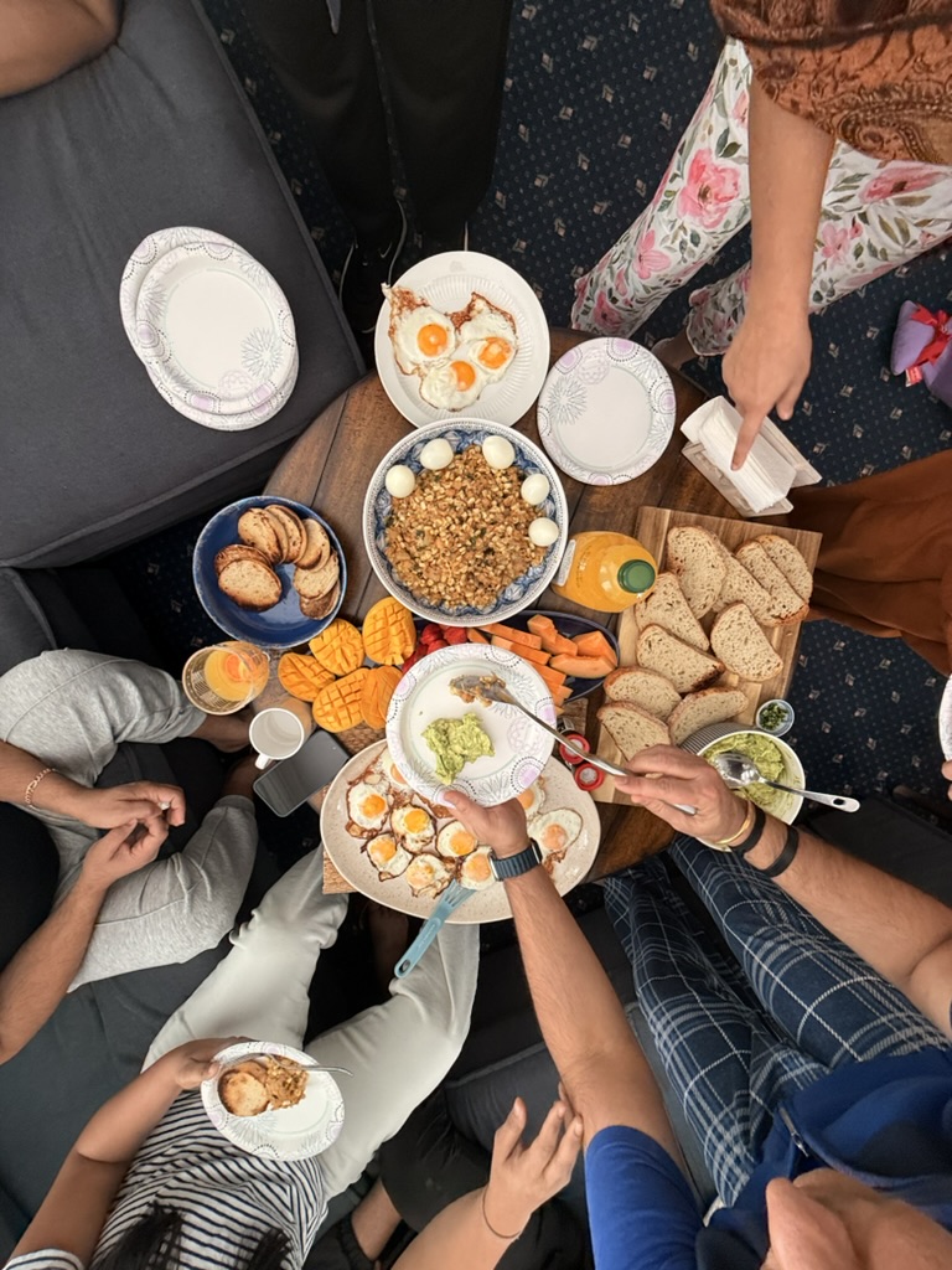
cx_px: 476
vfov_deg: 102.1
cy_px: 635
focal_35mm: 14
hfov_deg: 85.7
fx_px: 513
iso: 80
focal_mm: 2.22
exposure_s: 1/99
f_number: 2.2
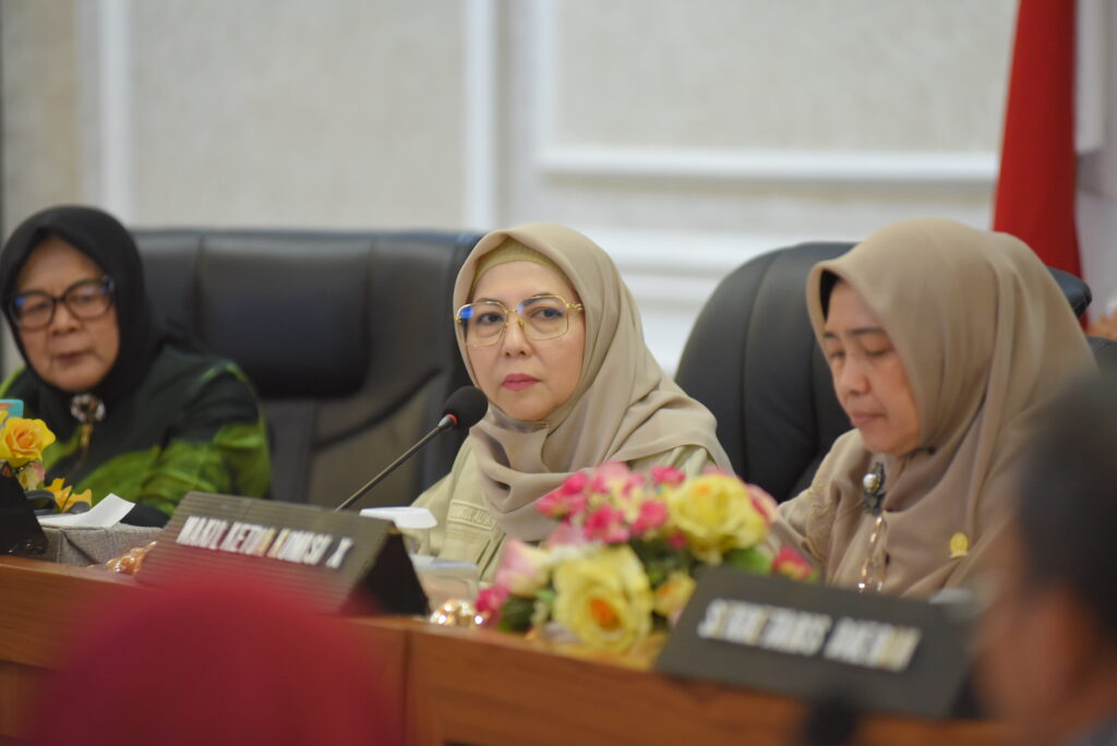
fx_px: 6209
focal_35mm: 200
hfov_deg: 10.3
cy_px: 373
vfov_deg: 6.9
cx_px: 558
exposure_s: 1/200
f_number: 2.8
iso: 2800
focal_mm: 200
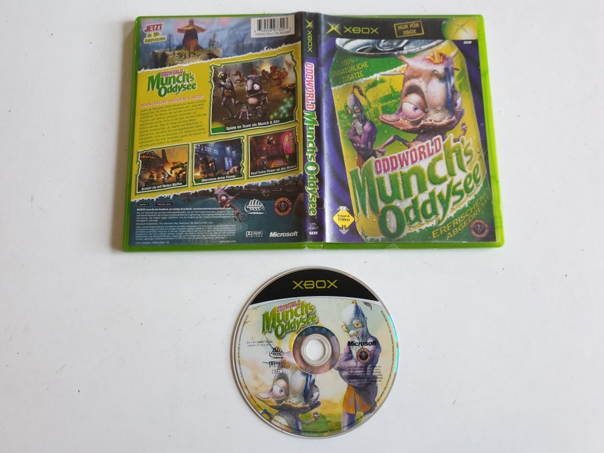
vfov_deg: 53.1
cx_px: 302
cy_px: 226
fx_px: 454
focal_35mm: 26
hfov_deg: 67.3
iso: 250
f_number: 1.5
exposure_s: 1/50
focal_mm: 4.3
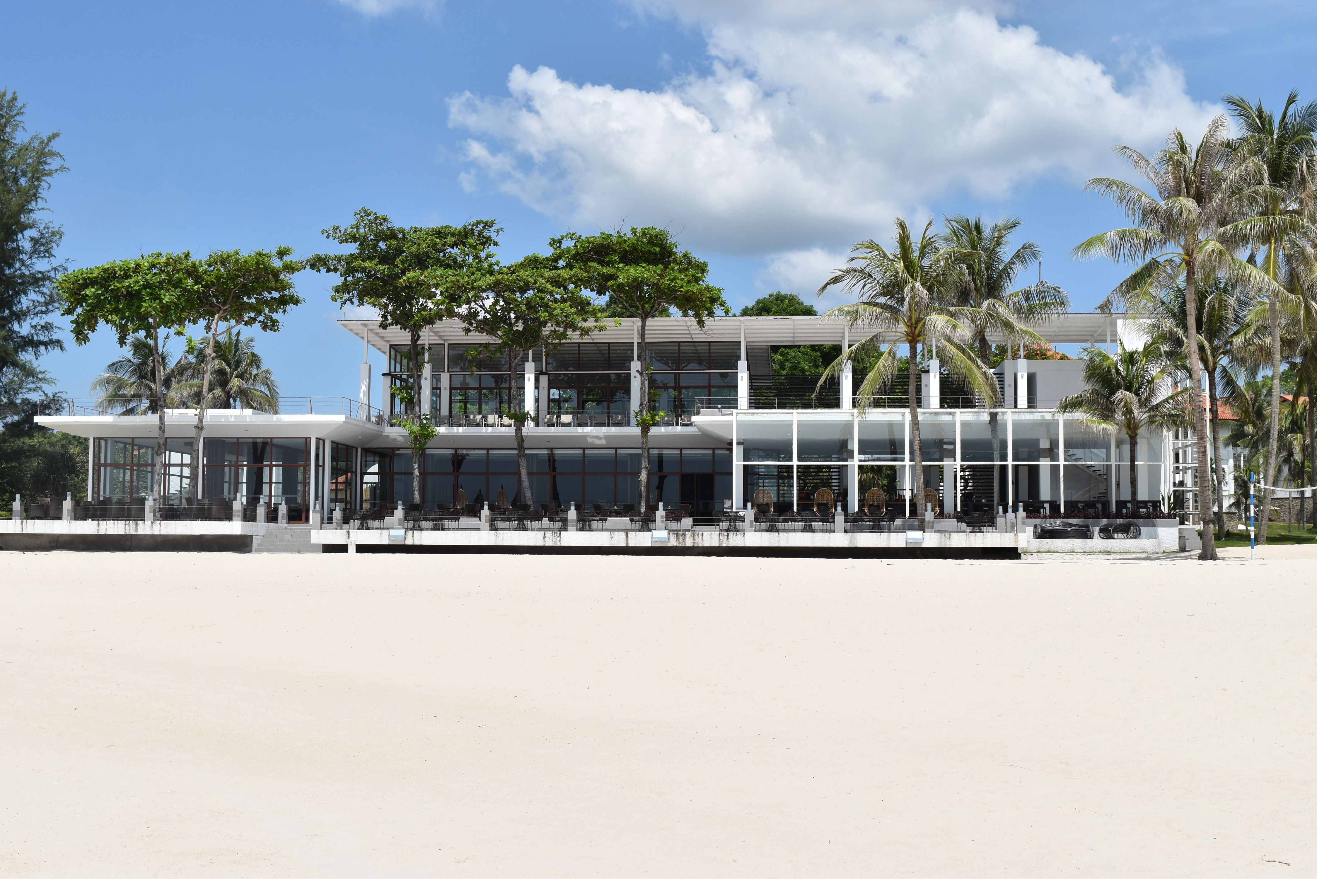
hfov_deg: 46.4
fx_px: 1537
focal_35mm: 42
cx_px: 658
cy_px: 440
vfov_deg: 31.9
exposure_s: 1/640
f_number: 13
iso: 200
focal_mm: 28
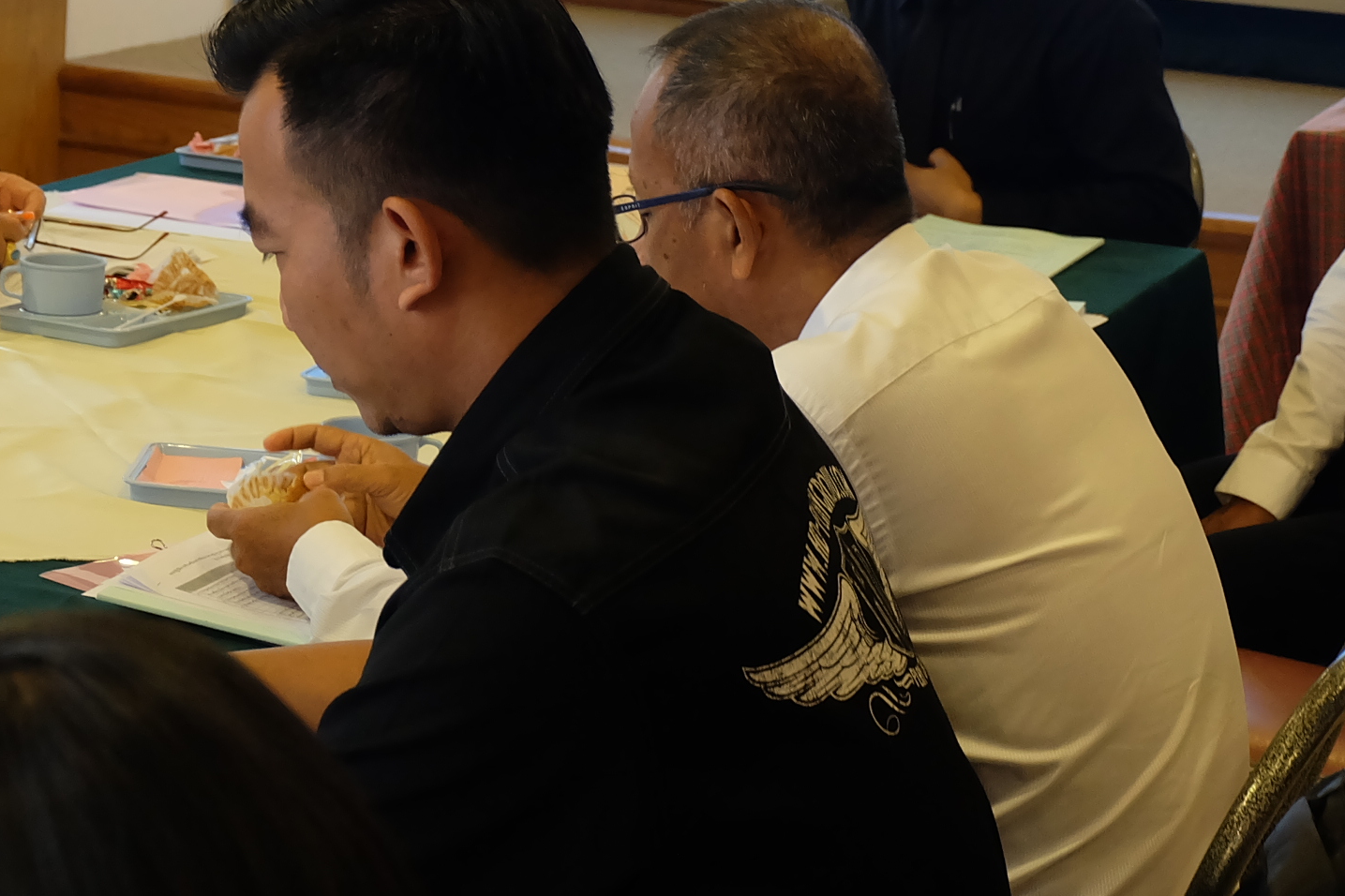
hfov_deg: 19.2
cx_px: 393
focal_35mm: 106
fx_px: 3959
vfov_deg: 12.9
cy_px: 194
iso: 1250
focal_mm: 29.5
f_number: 4.7
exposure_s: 1/30
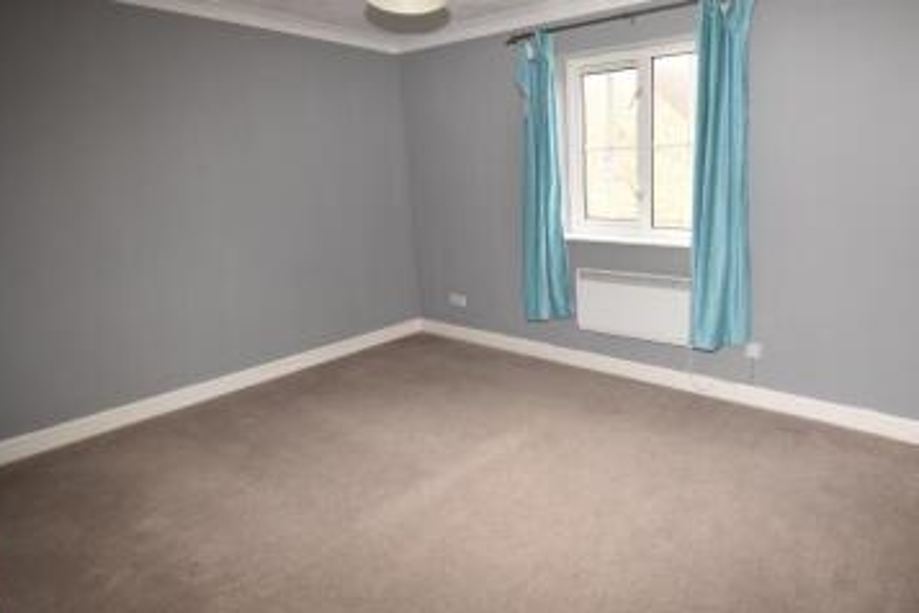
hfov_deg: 82.1
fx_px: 511
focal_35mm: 20
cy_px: 285
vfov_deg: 61.9
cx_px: 584
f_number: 6.3
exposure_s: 1/60
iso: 640
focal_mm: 10
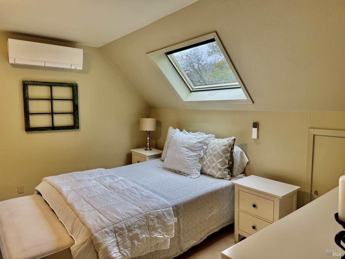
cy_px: 130
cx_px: 172
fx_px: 239
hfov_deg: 71.6
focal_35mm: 24
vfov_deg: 56.8
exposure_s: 1/120
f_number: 1.78
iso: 100
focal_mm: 6.76
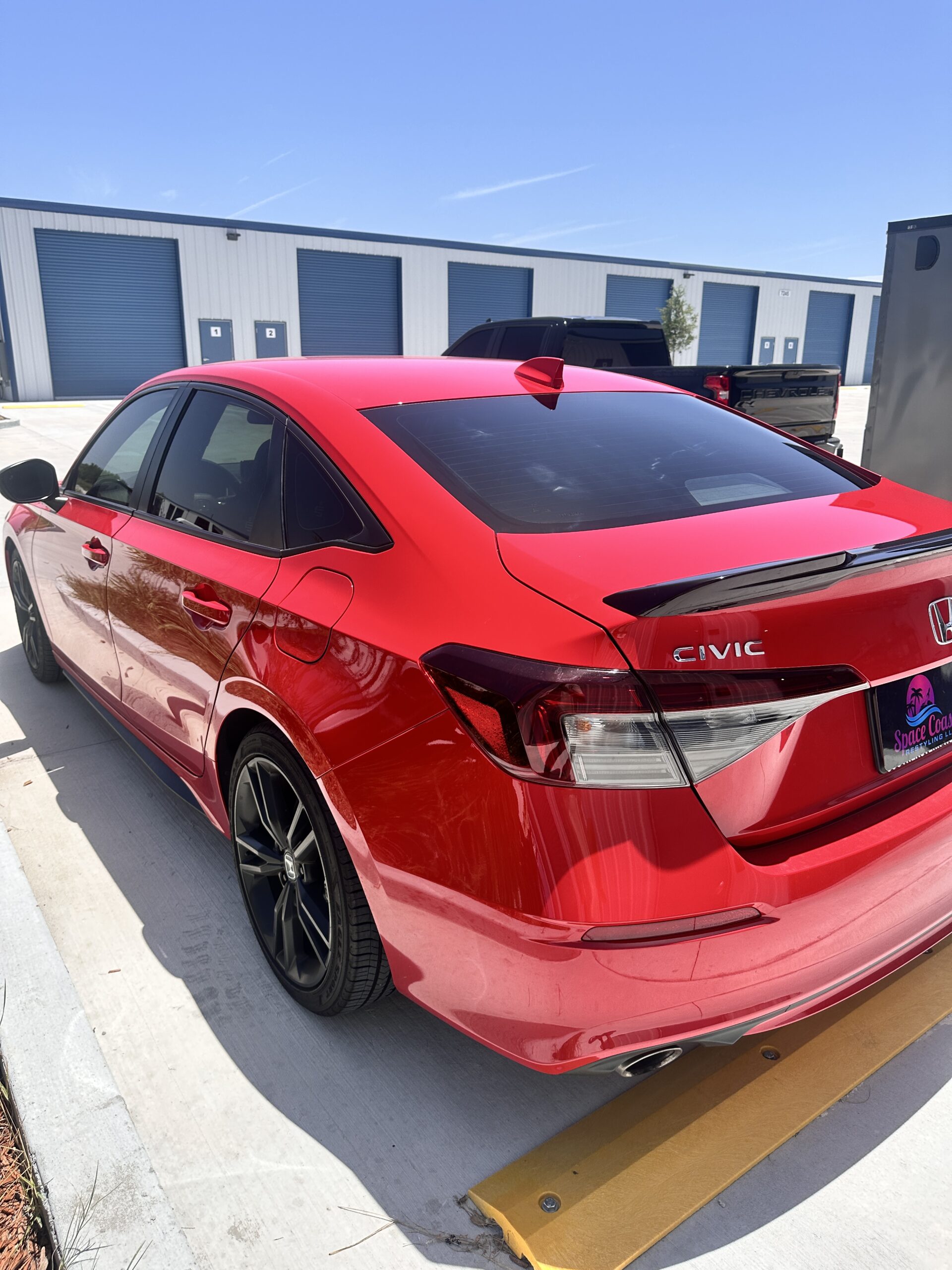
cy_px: 635
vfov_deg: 71.6
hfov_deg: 56.8
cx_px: 476
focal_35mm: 24
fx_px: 880
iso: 80
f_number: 1.78
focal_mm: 6.86
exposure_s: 1/3597
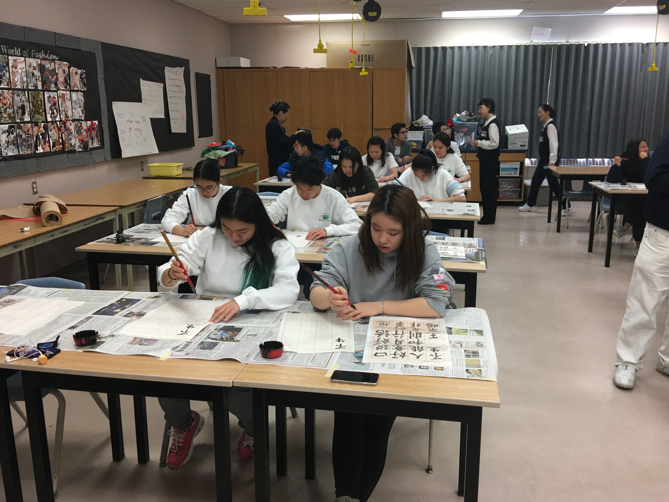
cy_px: 242
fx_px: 599
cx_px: 351
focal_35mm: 31
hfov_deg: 58.3
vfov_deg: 45.4
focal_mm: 4.15
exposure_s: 1/15
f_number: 2.2
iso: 32
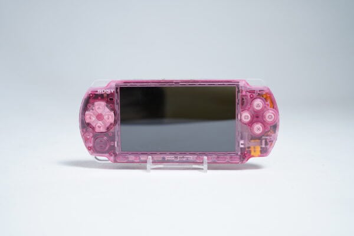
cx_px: 177
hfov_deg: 41.1
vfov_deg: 28.1
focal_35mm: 48
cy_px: 118
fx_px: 472
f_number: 4.5
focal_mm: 48
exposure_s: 1/15
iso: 200
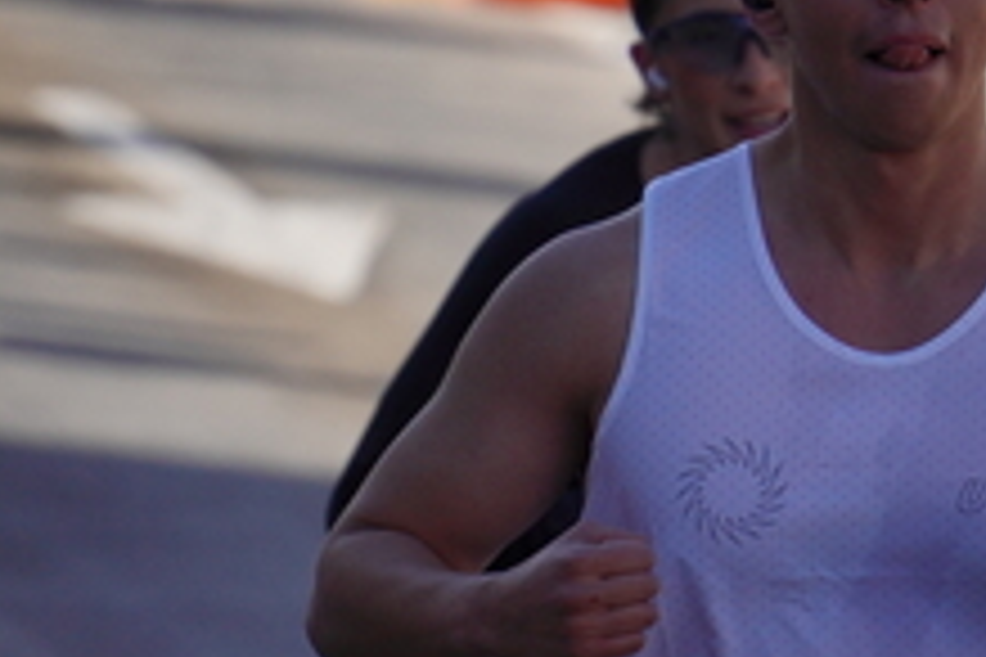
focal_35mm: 695
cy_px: 322
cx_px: 851
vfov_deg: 2.0
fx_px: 19038
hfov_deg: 3.0
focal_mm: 203
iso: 500
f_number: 6.3
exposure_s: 1/2500
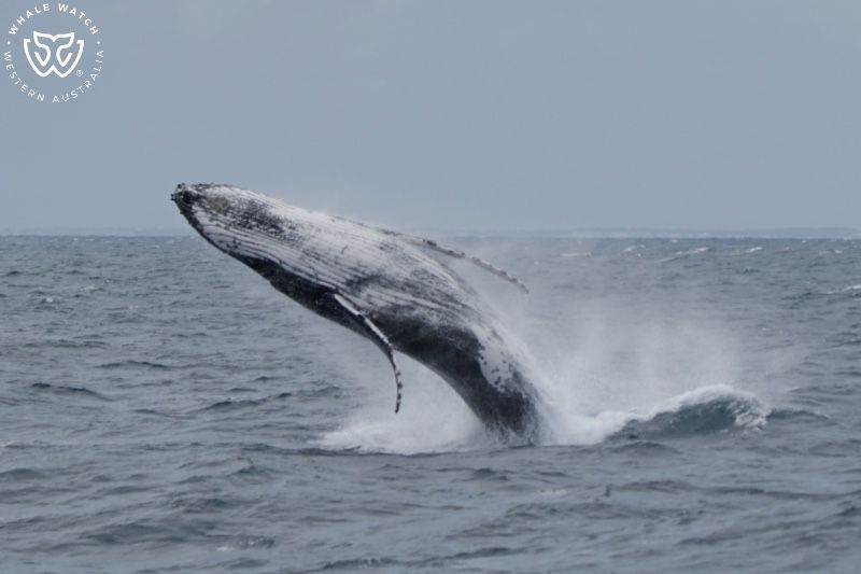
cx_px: 430
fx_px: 2917
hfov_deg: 16.8
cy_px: 287
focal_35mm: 122
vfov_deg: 11.2
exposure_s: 1/8000
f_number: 5
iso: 320
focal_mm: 122
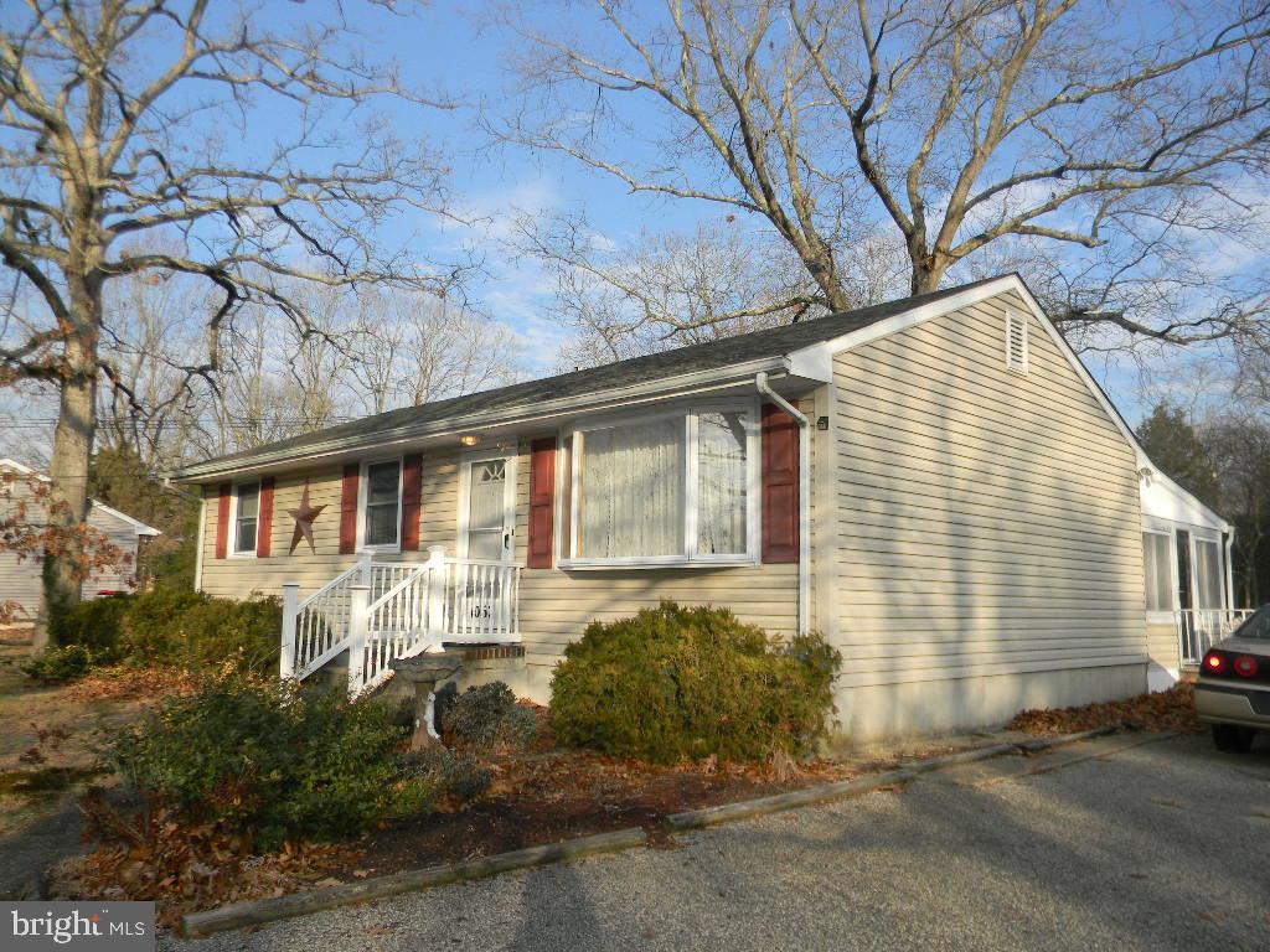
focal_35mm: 28
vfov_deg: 49.7
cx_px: 635
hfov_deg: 63.4
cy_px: 476
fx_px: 1027
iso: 112
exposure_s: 1/724
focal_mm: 5
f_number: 3.5
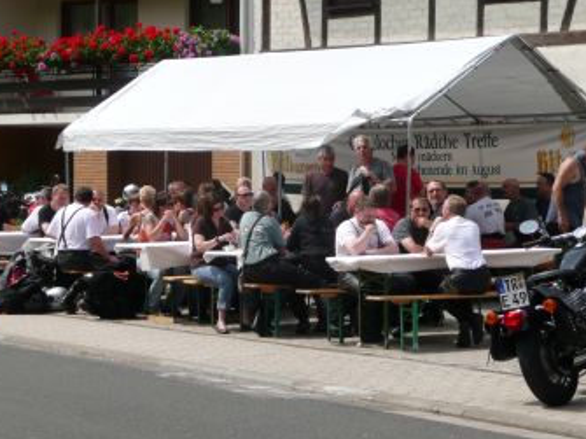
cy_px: 257
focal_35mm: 123
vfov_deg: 12.0
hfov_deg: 16.0
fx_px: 2081
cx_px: 324
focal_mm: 16.9
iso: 100
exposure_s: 1/640
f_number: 4.7
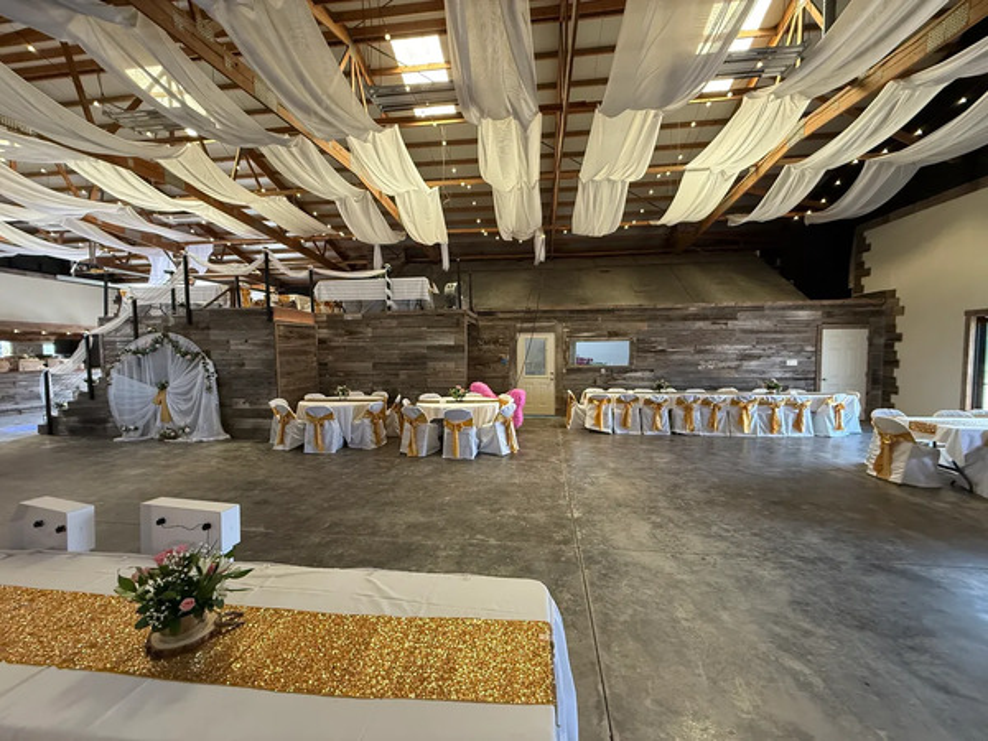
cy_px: 370
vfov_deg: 85.7
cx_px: 494
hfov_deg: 102.1
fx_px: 400
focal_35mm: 14
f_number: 2.2
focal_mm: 2.22
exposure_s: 1/60
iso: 400
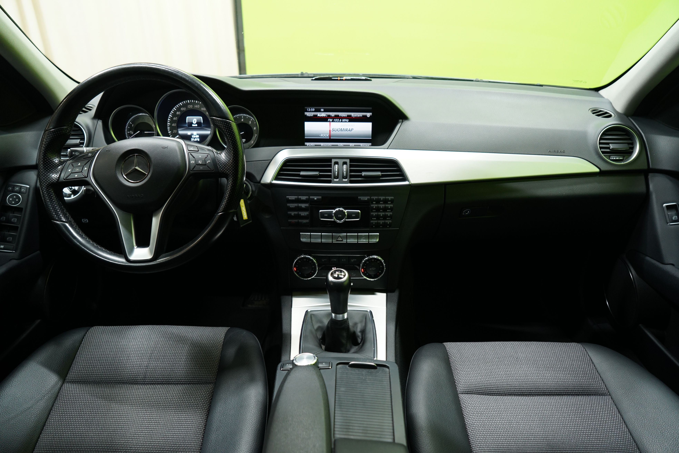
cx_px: 340
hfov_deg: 73.7
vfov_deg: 53.1
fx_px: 453
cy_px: 226
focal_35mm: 24
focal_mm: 24
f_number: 4.5
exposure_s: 1/20
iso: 800
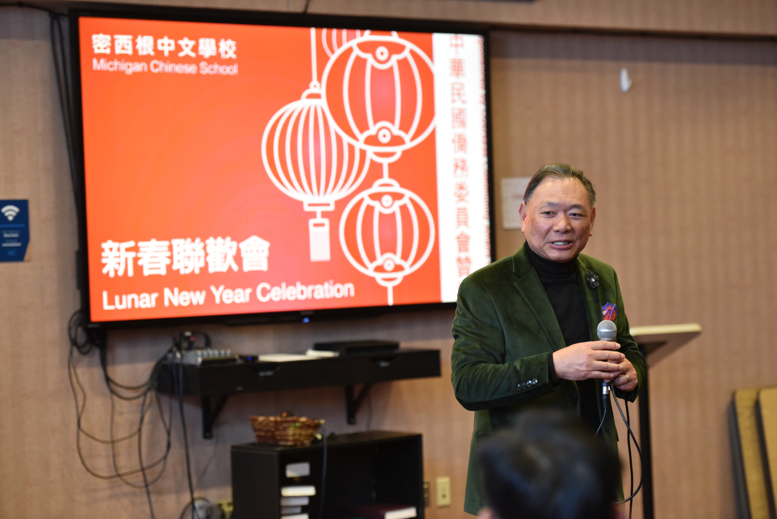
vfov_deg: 13.4
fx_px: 2202
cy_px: 260
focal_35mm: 102
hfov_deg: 20.0
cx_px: 388
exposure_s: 1/160
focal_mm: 102
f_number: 2.8
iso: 5000
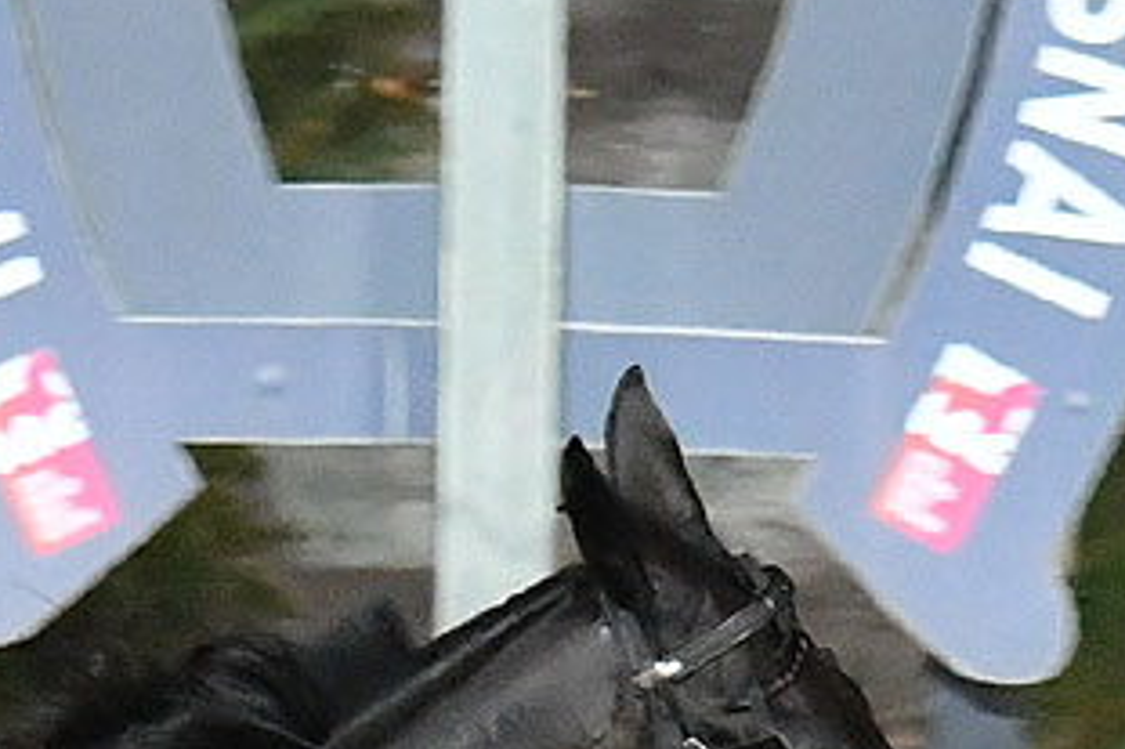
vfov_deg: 1.2
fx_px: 36136
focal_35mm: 1157
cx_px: -1129
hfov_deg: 1.8
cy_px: 1154
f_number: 4
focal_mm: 160
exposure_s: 1/500
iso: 4000
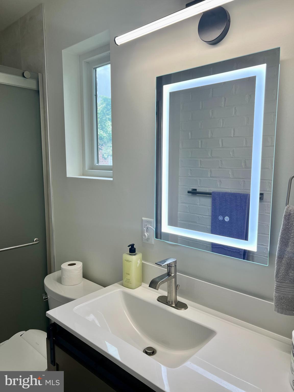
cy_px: 196
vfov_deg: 67.3
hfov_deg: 53.1
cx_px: 147
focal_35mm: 26
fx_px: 294
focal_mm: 5.7
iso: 50
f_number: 1.5
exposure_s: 1/226
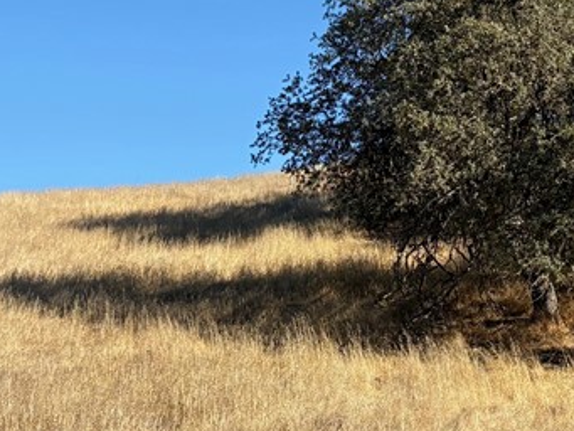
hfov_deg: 21.9
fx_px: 1294
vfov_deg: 18.9
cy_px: 157
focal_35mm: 78
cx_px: 791
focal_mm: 5.96
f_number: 1.6
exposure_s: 1/2012
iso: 50
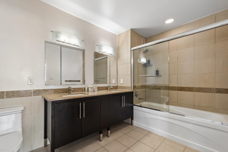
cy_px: 81
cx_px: 105
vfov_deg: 77.2
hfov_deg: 100.2
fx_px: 95
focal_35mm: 15
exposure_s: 1/20
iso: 640
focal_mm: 8
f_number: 8
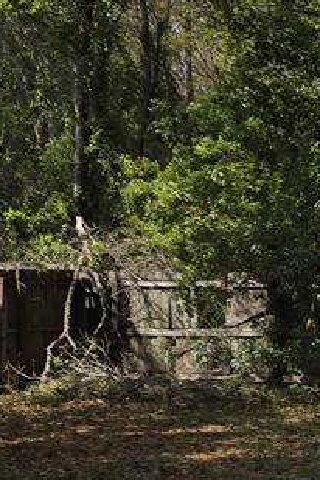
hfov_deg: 9.3
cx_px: 881
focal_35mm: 124
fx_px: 1653
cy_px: 409
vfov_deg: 16.4
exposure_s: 1/1290
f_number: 1.8
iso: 25
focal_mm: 5.4
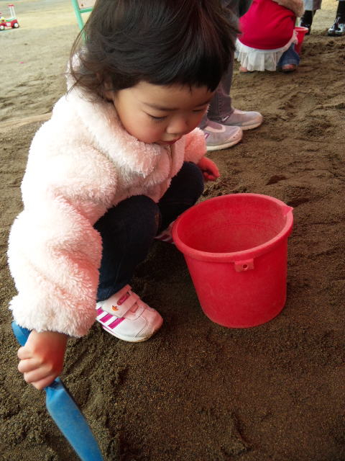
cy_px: 230
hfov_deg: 48.2
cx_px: 172
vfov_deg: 61.7
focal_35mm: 29
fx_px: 385
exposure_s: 1/219
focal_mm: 4.82
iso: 100
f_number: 2.8
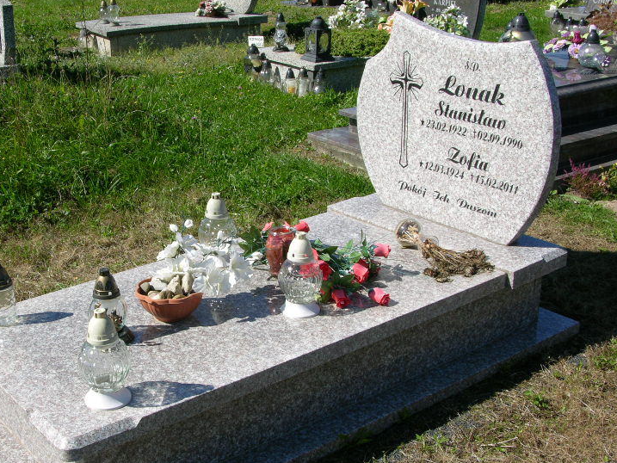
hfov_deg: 37.7
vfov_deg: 29.1
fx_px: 891
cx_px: 198
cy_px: 244
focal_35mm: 50
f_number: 6.3
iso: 50
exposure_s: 1/230
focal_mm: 8.9
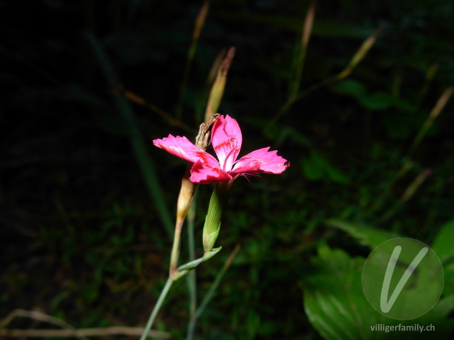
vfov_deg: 37.7
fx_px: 498
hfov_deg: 49.0
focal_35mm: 38
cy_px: 170
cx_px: 227
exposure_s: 1/22.6
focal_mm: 6.3
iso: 79
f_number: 4.9
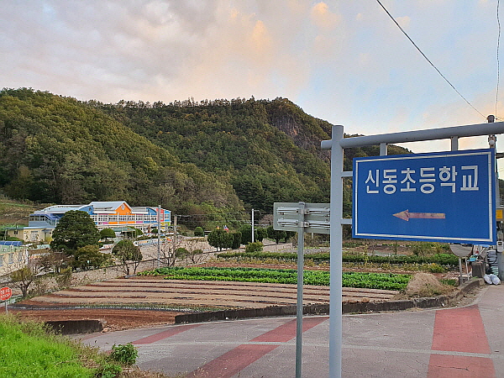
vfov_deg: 53.1
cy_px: 189
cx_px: 252
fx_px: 379
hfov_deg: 67.3
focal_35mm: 26
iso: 160
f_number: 2.4
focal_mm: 4.3
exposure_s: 1/120
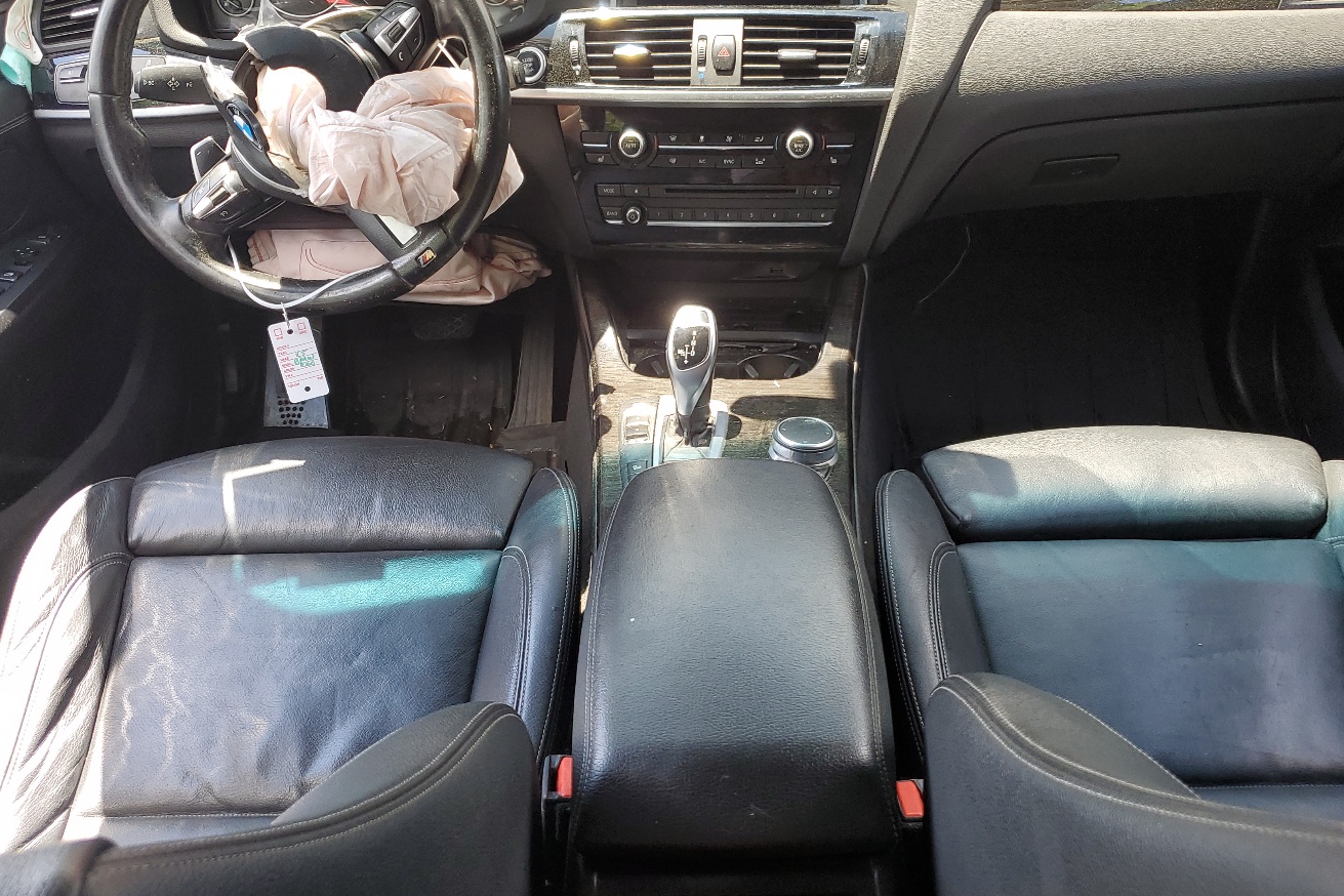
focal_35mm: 33
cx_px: 685
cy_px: 427
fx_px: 1232
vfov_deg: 40.0
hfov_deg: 57.2
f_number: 1.5
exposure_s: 1/120
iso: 51
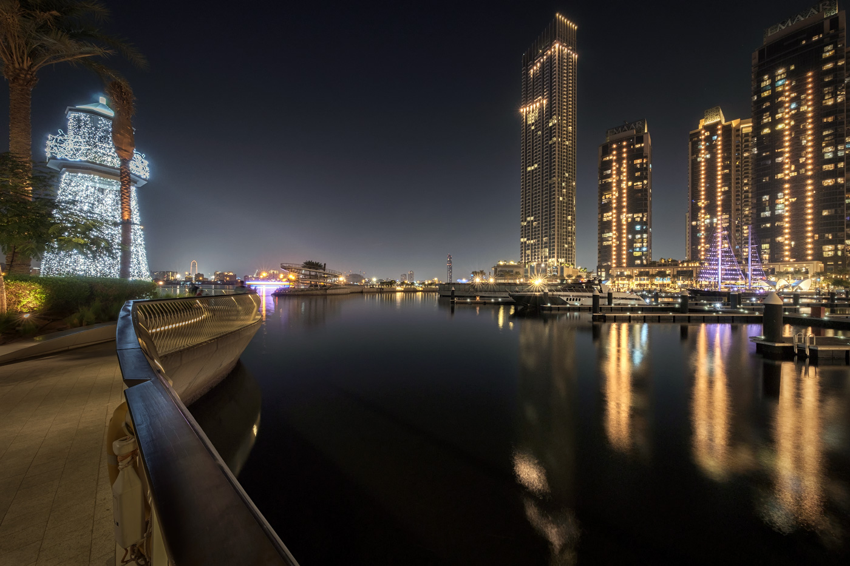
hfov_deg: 112.6
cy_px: 283
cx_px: 425
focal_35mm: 12
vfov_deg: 90.0
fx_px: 283
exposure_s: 15
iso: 500
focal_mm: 8
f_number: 16
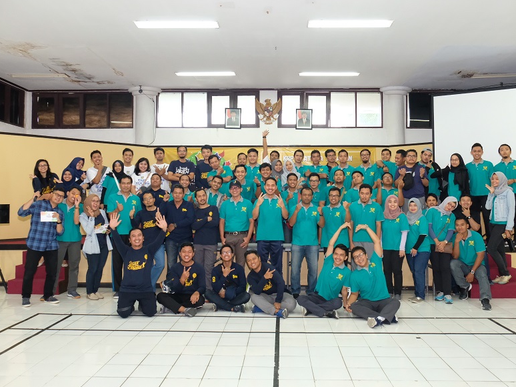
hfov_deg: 56.8
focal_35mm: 32
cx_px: 265
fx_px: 477
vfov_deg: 44.1
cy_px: 194
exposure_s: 1/40
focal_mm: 19.5
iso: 3200
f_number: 5.6
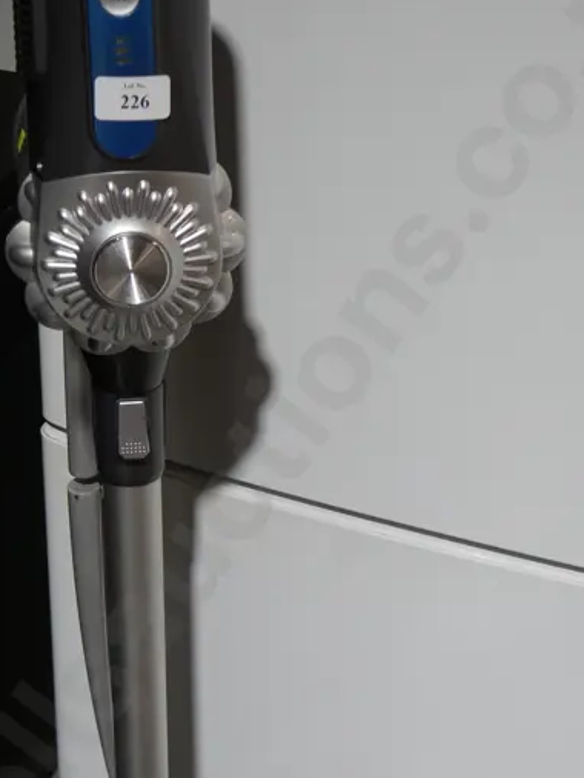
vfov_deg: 23.9
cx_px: 196
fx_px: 1821
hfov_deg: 18.2
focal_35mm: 81
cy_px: 555
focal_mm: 20
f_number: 4.4
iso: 320
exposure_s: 1/60
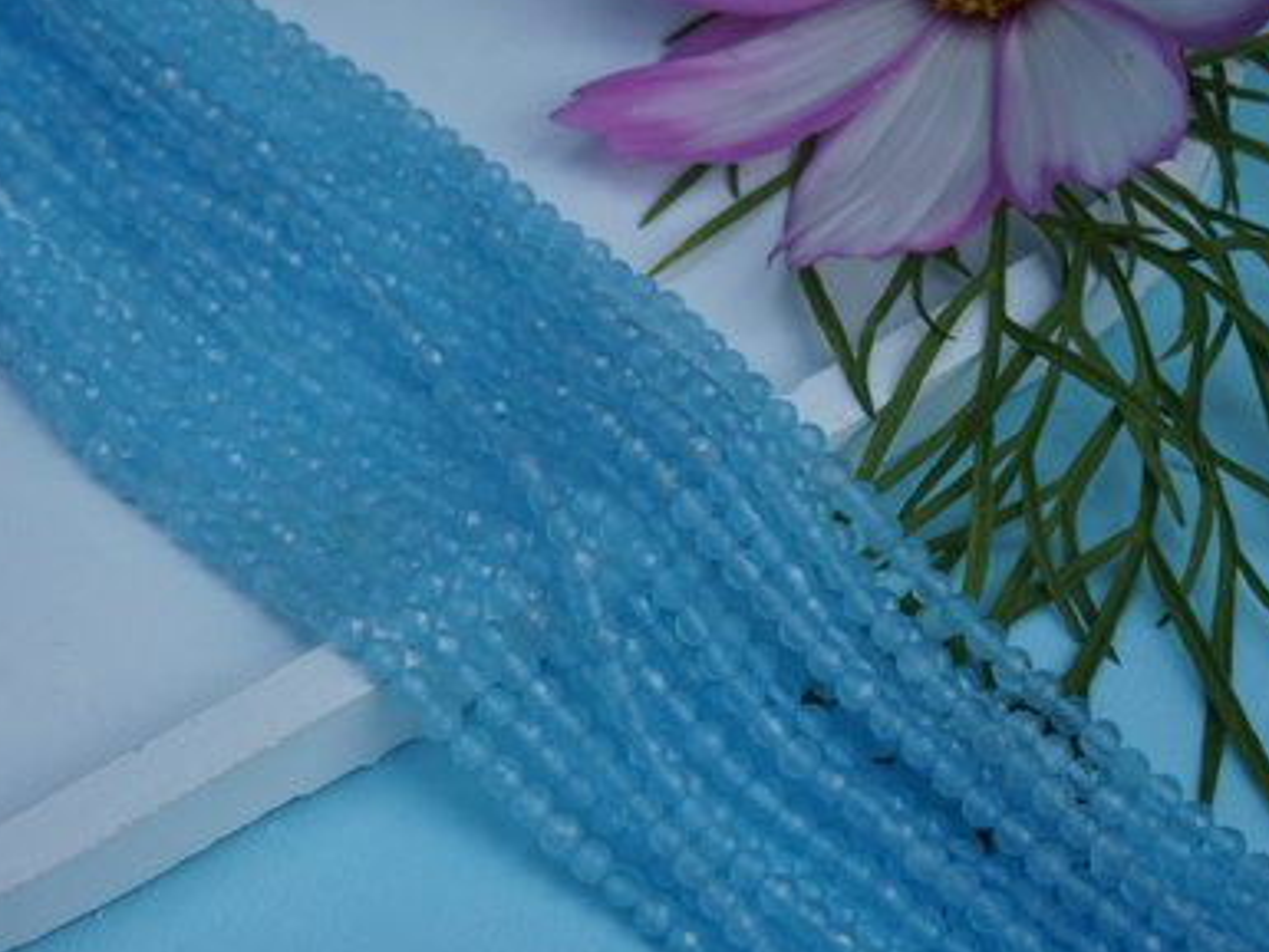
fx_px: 2347
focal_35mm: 64
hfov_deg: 30.2
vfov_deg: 22.9
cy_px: 478
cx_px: 583
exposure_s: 1/80
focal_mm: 38
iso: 100
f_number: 11
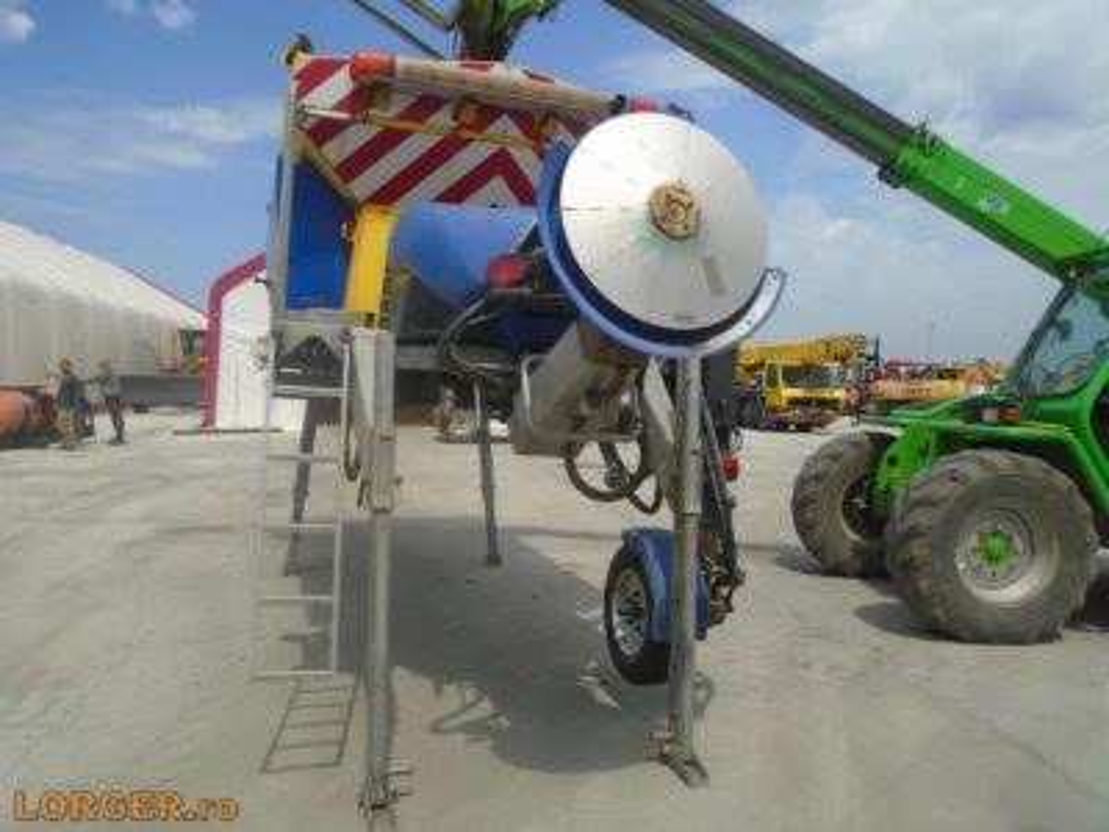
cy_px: 416
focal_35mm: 26
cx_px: 554
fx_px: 833
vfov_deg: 53.1
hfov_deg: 67.3
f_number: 8
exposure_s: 1/250
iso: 100
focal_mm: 4.6
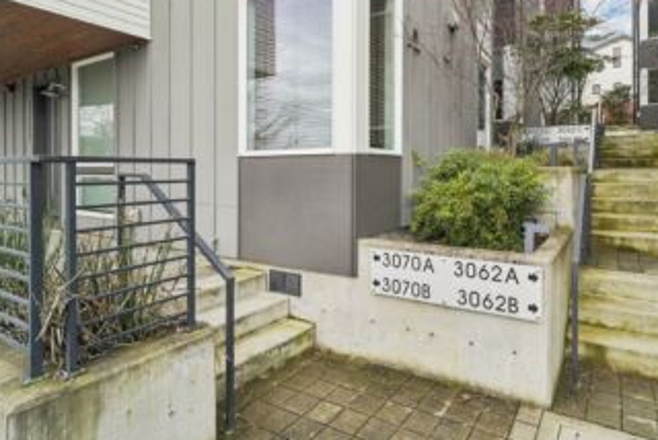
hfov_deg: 82.7
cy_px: 178
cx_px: 401
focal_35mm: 20
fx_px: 366
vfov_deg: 61.5
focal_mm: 16
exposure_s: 1/500
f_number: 8
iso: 1600
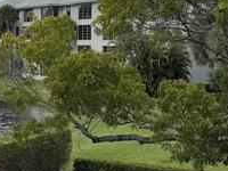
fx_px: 810
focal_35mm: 123
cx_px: -120
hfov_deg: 14.8
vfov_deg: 12.0
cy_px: 86
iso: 80
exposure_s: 1/3597
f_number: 1.78
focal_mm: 6.76
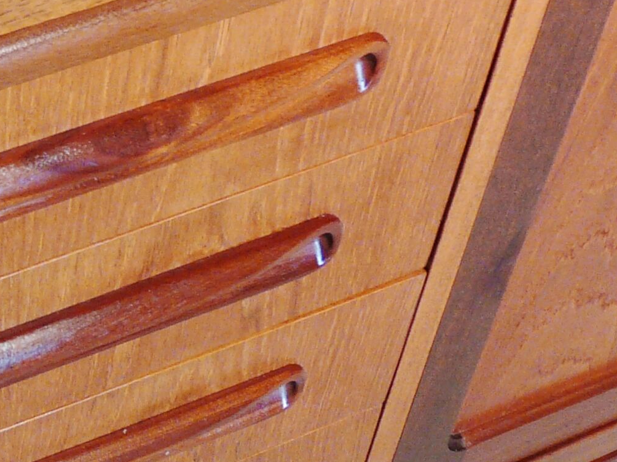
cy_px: 107
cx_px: -154
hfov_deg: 20.0
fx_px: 1622
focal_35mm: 91
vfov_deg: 16.1
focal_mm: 4.6
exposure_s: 1/30
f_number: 2.8
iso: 100
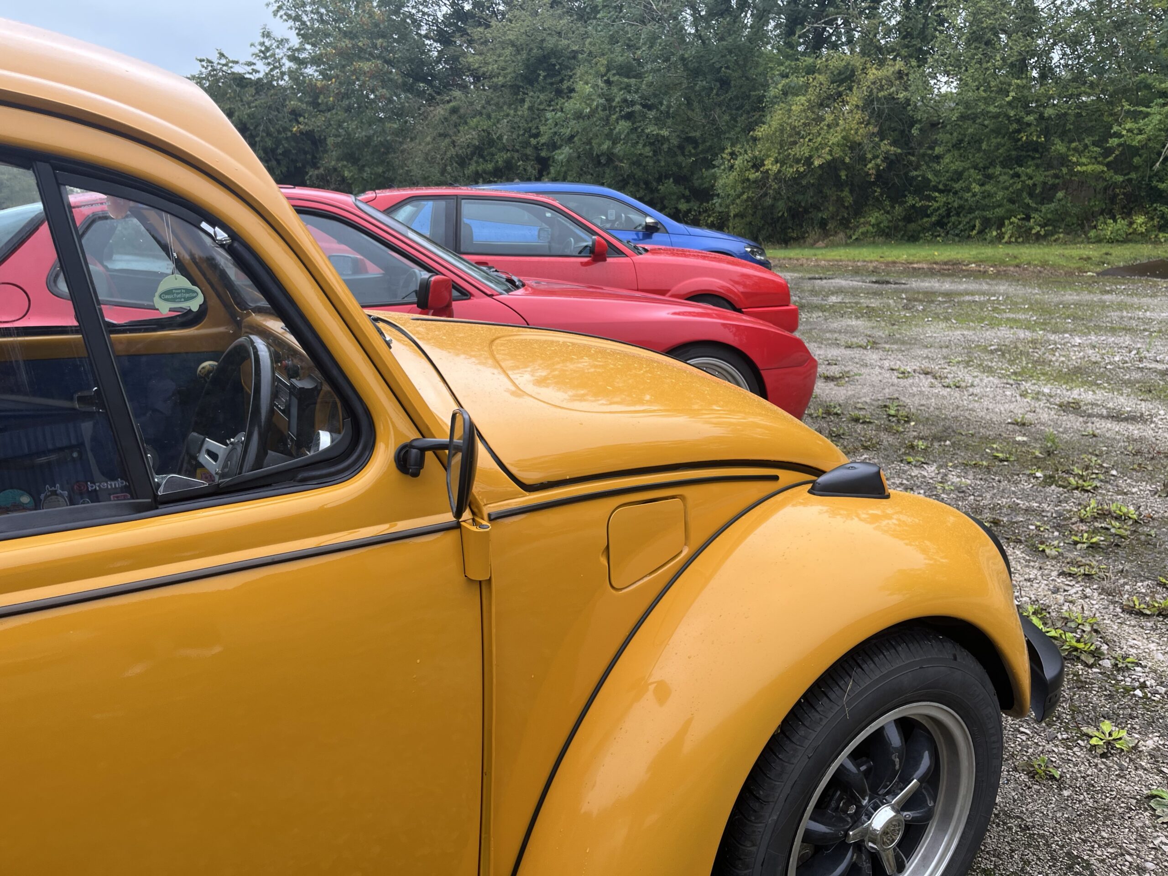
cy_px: 438
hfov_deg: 67.3
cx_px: 584
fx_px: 877
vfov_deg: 53.1
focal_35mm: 26
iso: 32
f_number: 1.6
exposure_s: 1/146
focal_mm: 5.1
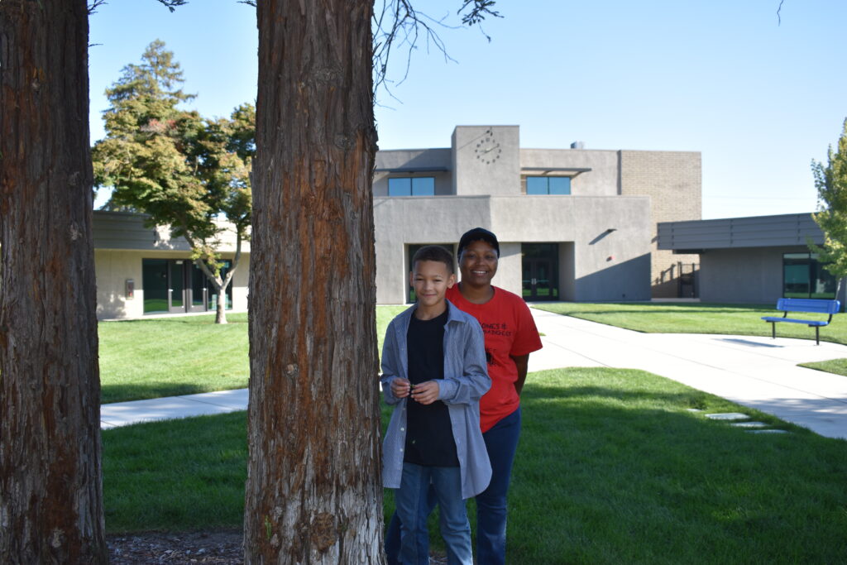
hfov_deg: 55.1
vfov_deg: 38.4
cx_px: 424
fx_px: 812
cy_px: 282
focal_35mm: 34
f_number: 5
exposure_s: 1/200
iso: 100
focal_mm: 23
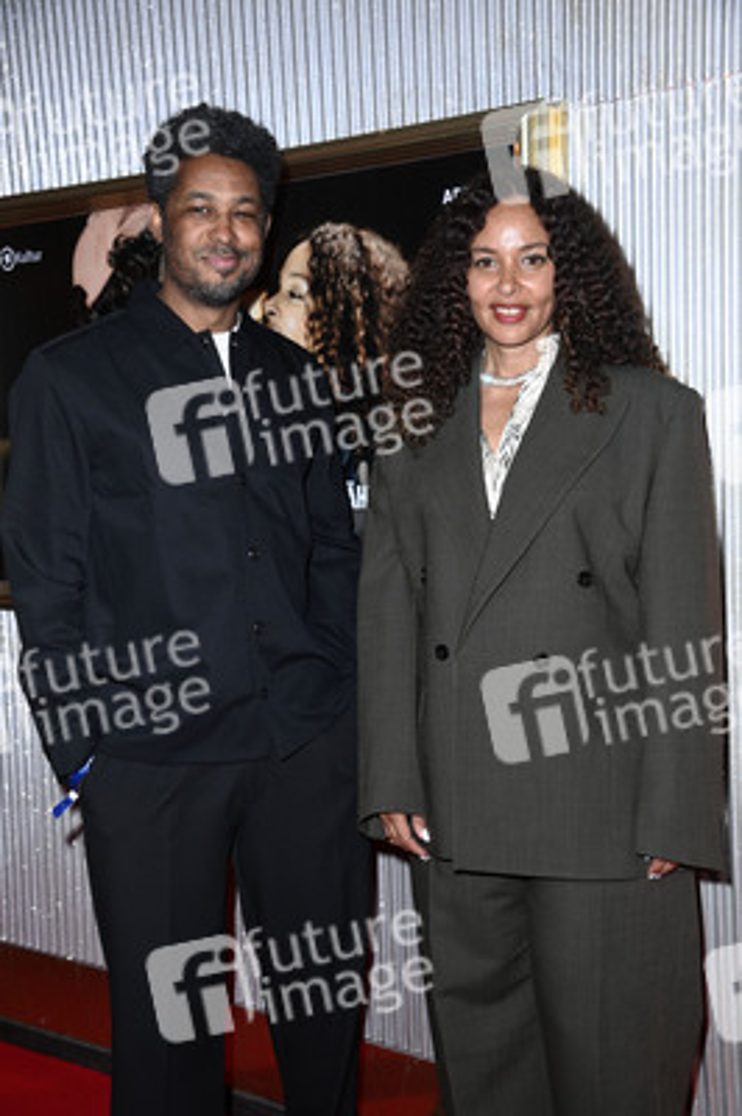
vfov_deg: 41.1
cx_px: 371
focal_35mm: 48
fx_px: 1486
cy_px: 558
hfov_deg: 28.0
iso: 1250
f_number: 5.6
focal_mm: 48
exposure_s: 1/250
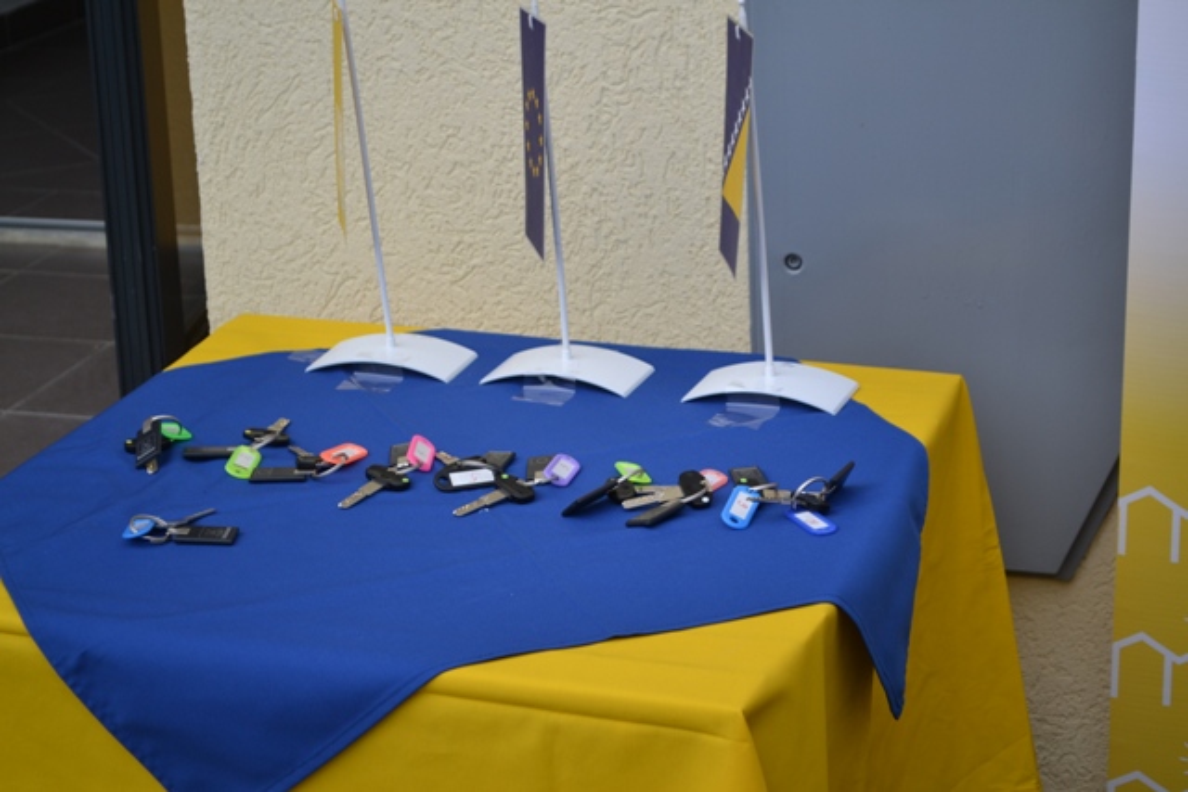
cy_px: 396
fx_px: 2723
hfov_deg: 24.6
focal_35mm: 82
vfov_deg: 16.6
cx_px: 594
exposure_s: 1/125
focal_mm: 55
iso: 125
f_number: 5.6
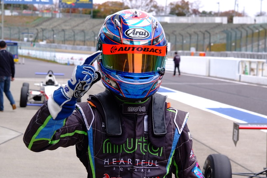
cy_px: 99
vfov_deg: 13.5
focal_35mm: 101
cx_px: 123
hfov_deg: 20.2
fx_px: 749
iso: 400
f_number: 8
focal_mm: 56
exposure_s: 1/180
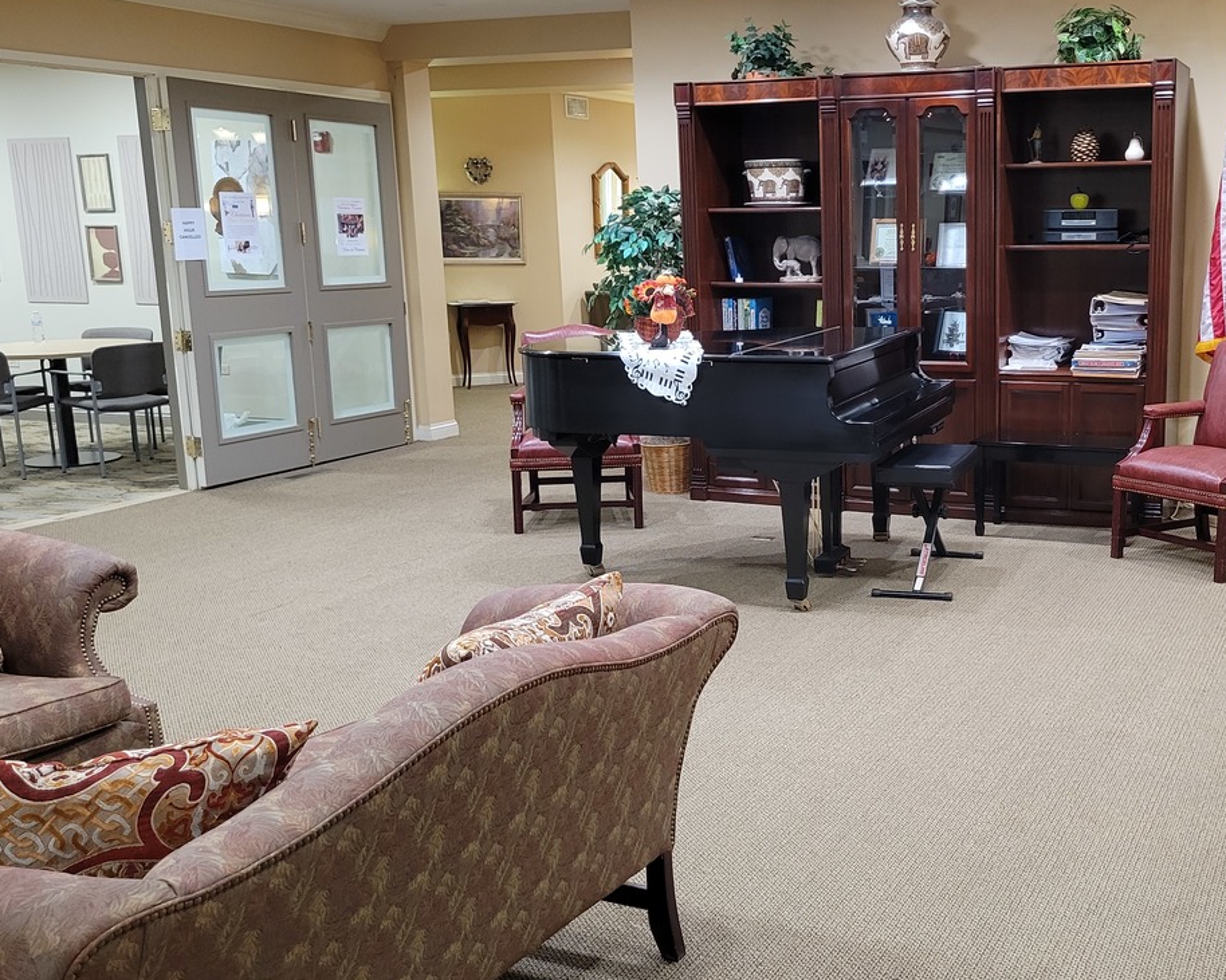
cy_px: 513
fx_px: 1451
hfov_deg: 44.7
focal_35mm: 40
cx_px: 876
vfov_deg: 37.3
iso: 320
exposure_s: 1/40
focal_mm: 5.4
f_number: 1.8
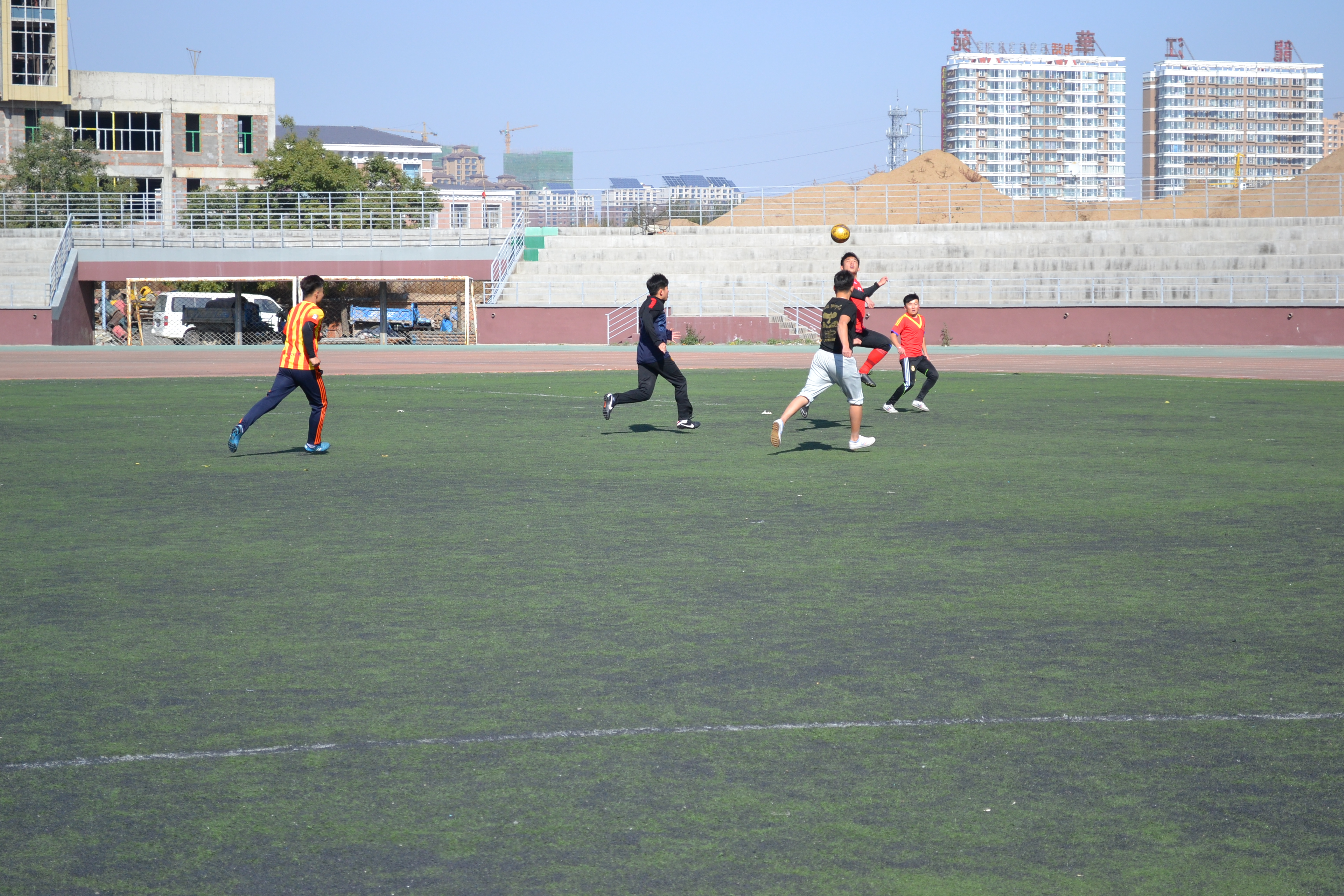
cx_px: 672
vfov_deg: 16.6
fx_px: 3080
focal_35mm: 82
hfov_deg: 24.6
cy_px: 448
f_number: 5.6
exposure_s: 1/1000
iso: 400
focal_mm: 55
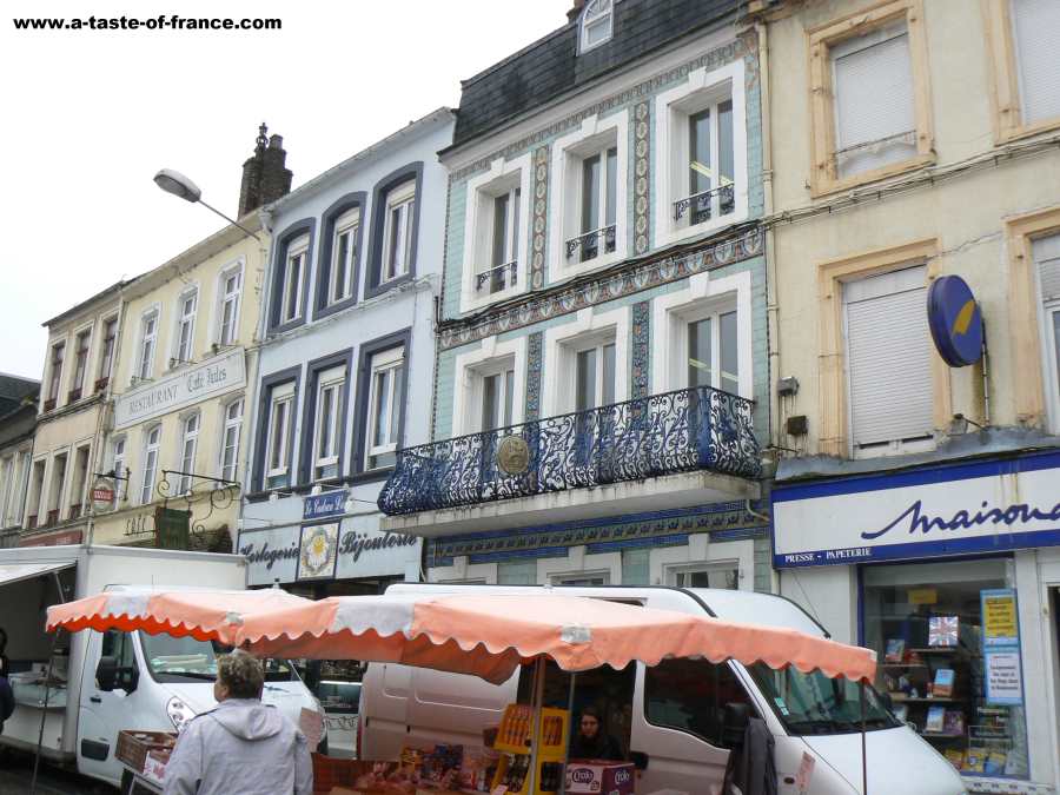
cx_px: 530
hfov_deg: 51.4
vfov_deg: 39.7
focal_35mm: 36
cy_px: 398
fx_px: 1102
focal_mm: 6
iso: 80
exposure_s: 1/125
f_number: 5.6
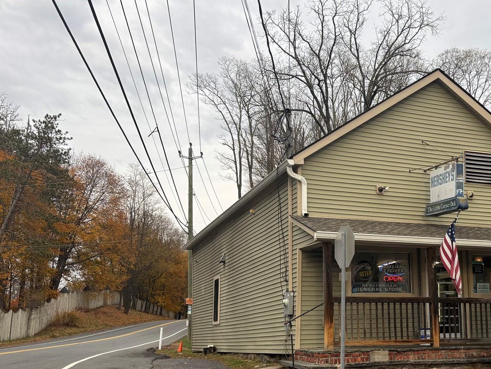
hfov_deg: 38.7
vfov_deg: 30.6
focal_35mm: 47
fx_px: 667
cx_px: 402
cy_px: 257
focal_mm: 5.96
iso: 50
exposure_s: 1/486
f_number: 1.6
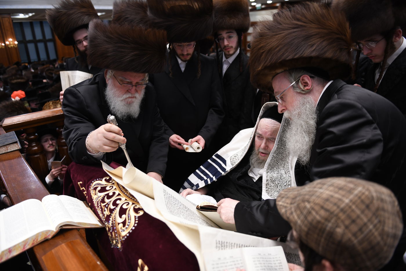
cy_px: 136
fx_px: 271
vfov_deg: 53.1
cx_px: 203
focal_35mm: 24
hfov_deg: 73.8
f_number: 2.8
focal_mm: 24
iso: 640
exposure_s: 1/100
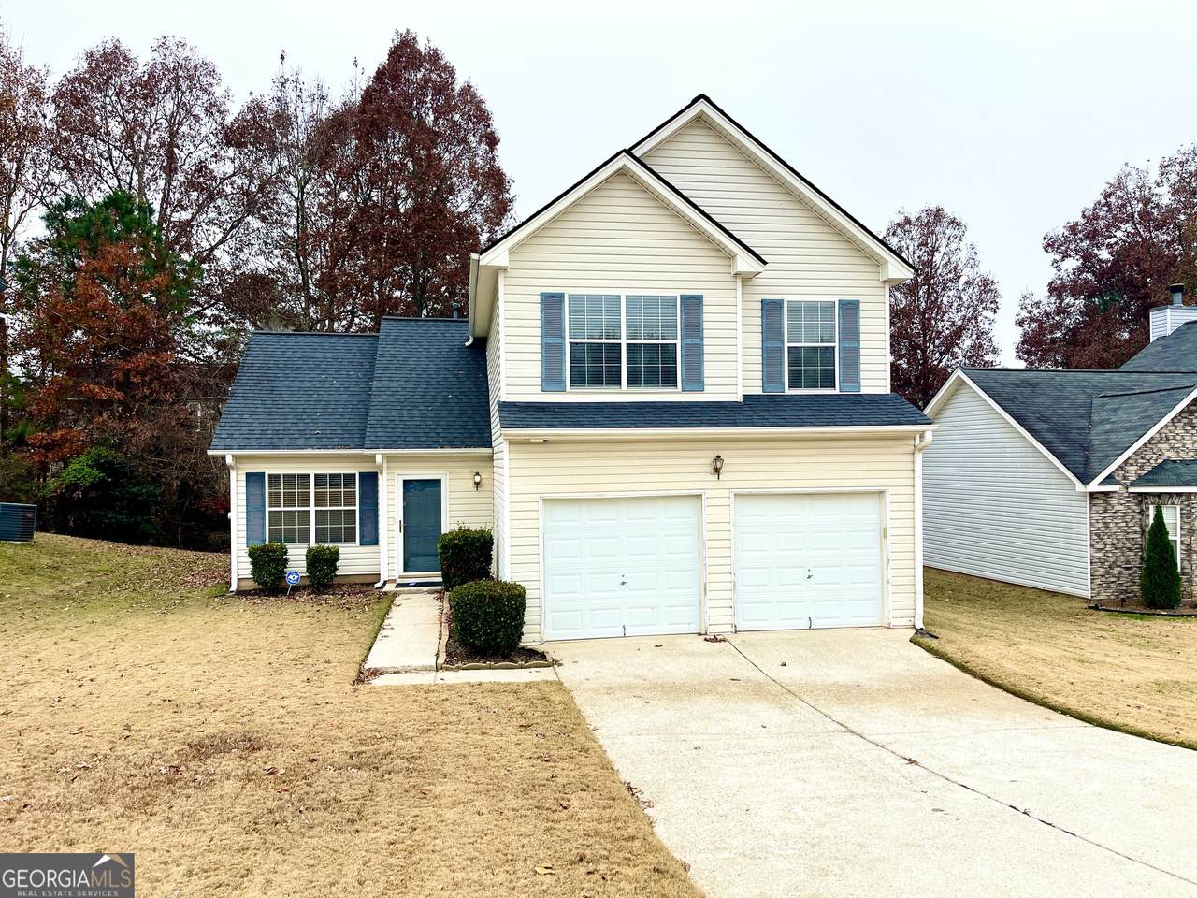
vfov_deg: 54.9
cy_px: 449
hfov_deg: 69.4
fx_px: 864
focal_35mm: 25
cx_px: 598
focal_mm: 5.1
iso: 32
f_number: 1.6
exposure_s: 1/1038
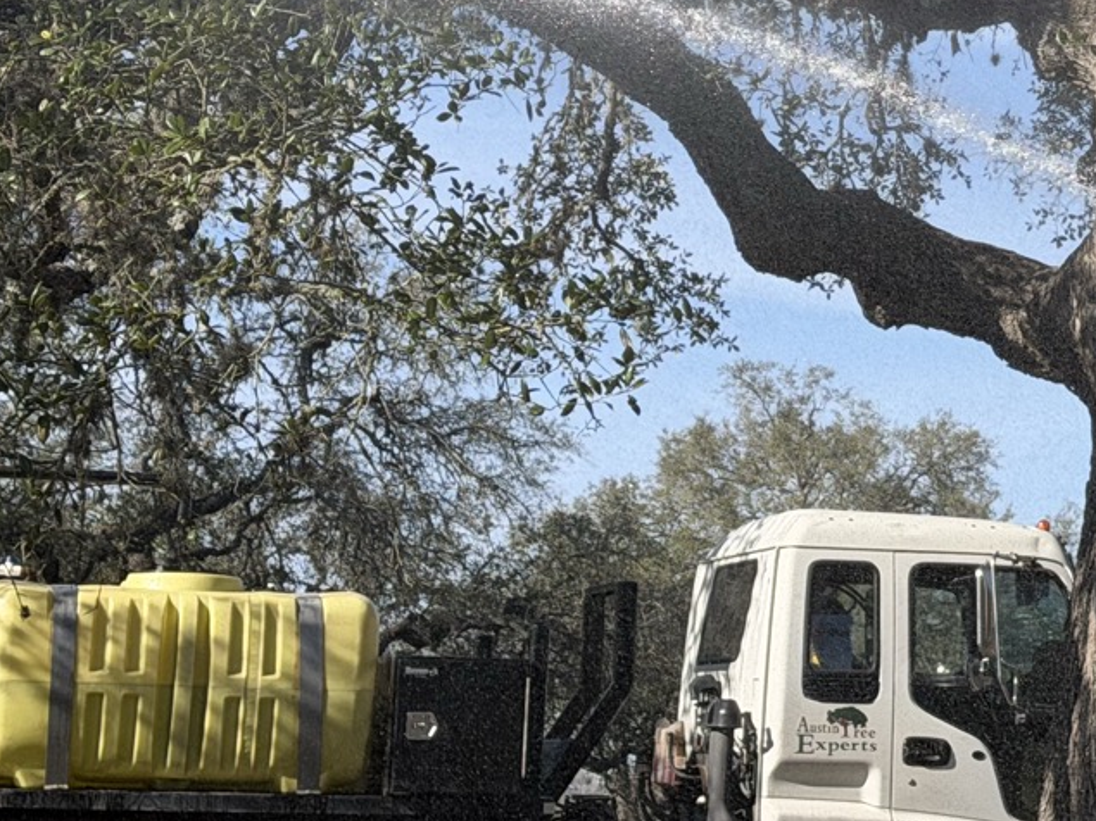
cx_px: 1006
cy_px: 124
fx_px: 3830
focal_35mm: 121
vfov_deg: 12.2
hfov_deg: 16.1
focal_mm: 6.76
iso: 64
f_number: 1.78
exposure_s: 1/3378
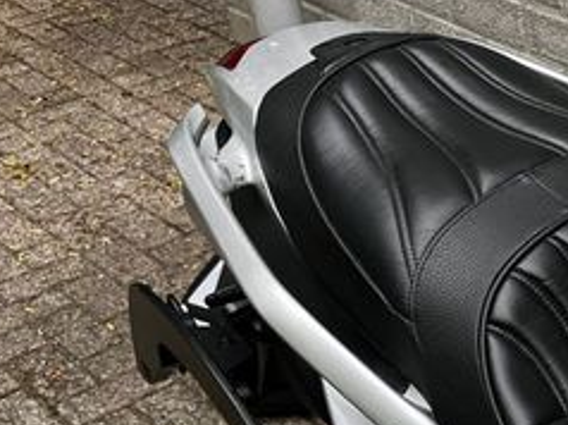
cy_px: 494
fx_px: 1147
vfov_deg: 19.8
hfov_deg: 24.5
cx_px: 726
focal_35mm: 70
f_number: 1.6
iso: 40
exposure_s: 1/251
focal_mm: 5.1
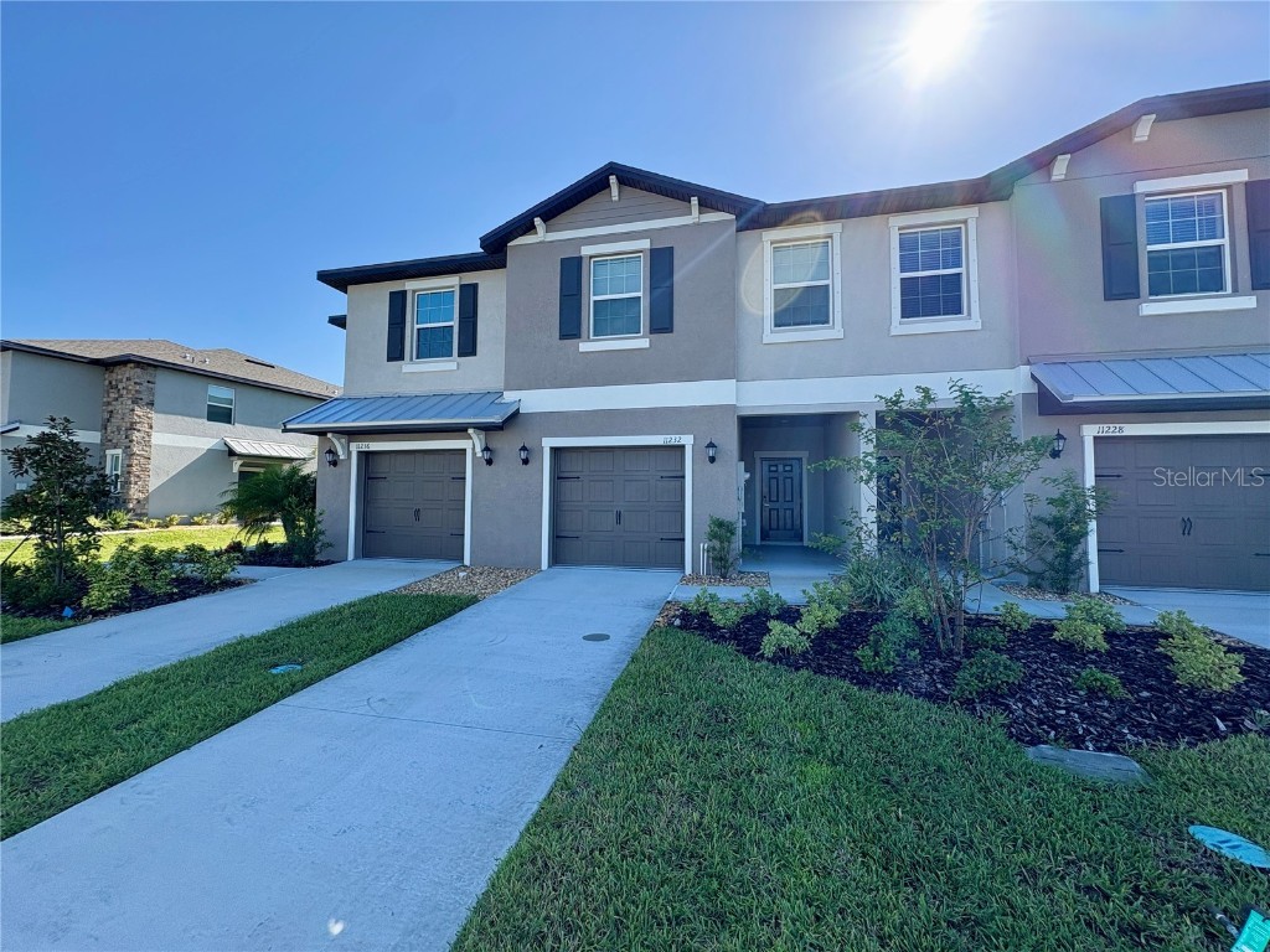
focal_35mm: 14
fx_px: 514
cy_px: 476
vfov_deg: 85.7
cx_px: 635
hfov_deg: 102.1
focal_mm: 2.22
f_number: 2.2
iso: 40
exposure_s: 1/787
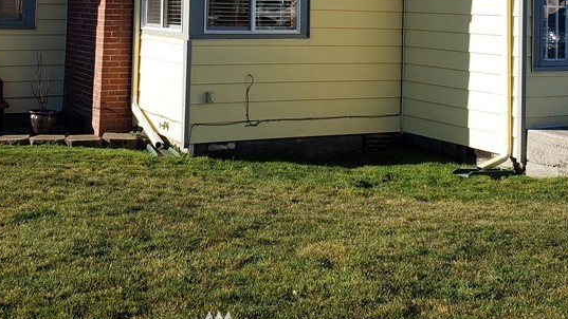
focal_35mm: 54
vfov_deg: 21.0
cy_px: -41
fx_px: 813
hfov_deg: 38.5
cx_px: 259
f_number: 2.4
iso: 50
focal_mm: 4.3
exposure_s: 1/1139
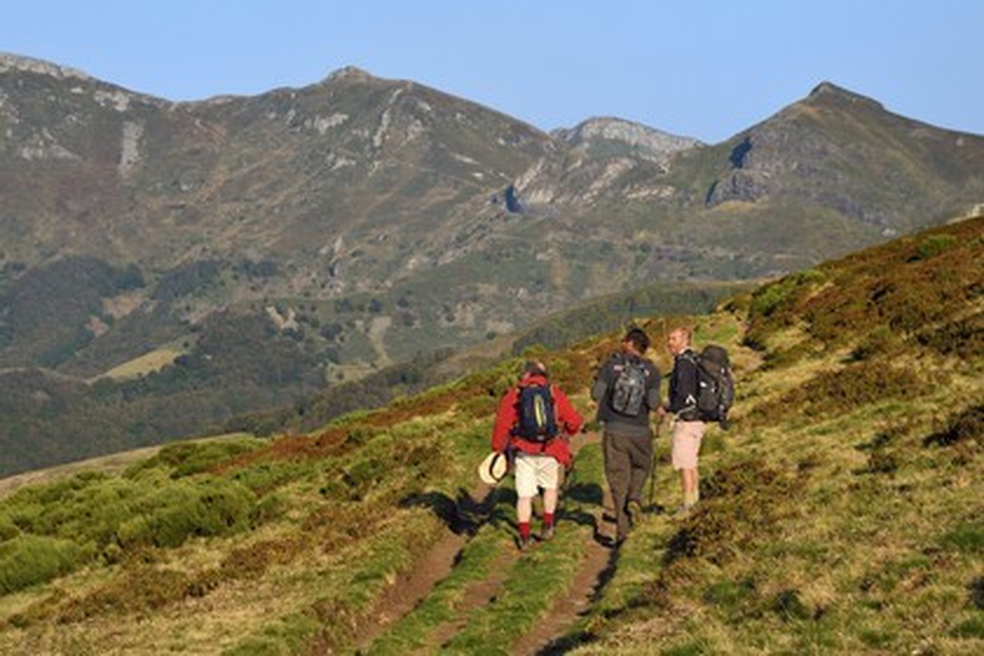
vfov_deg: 9.5
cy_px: 328
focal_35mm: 145
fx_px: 3963
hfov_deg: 14.2
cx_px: 492
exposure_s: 1/500
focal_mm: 145
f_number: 16
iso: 800
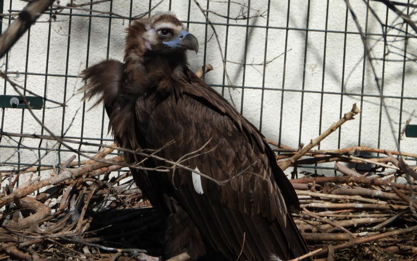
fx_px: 13287
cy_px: 140
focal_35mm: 1169
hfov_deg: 1.8
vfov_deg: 1.1
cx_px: 208
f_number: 5.6
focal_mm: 198
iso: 100
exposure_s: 1/800
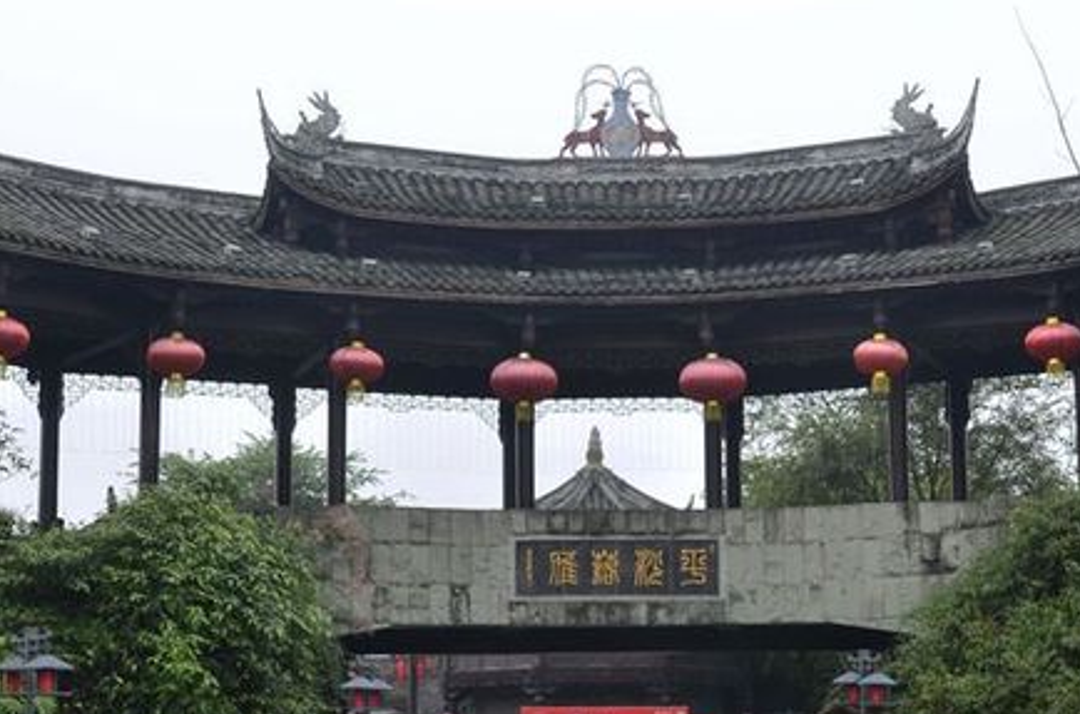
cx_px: 640
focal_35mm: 56
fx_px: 1676
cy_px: 572
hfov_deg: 35.6
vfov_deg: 23.7
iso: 100
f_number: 11
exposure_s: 1/13
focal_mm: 18
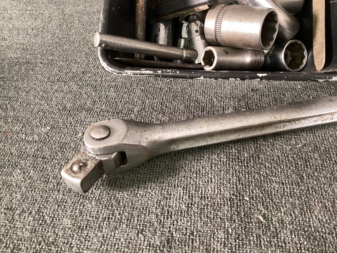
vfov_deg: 45.4
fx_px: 302
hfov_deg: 58.3
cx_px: 168
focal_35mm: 31
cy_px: 126
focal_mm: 3.3
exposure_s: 1/40
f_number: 2.4
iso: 320
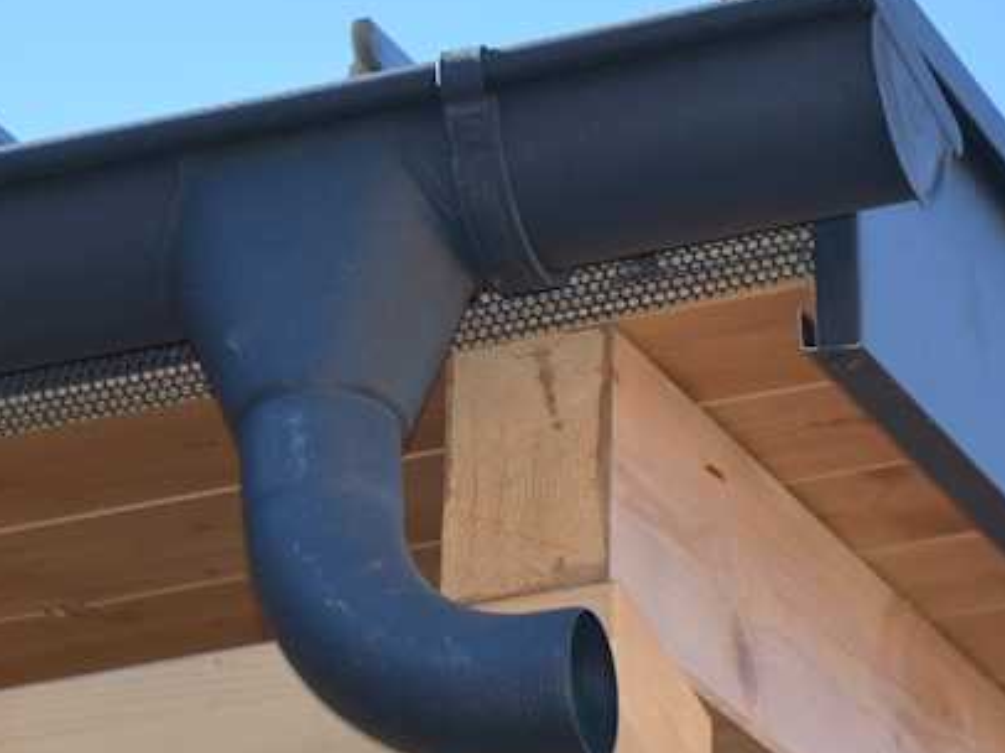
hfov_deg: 13.3
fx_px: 4294
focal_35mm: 148
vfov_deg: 10.0
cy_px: 344
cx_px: 449
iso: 100
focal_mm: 66
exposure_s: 1/125
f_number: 5.3
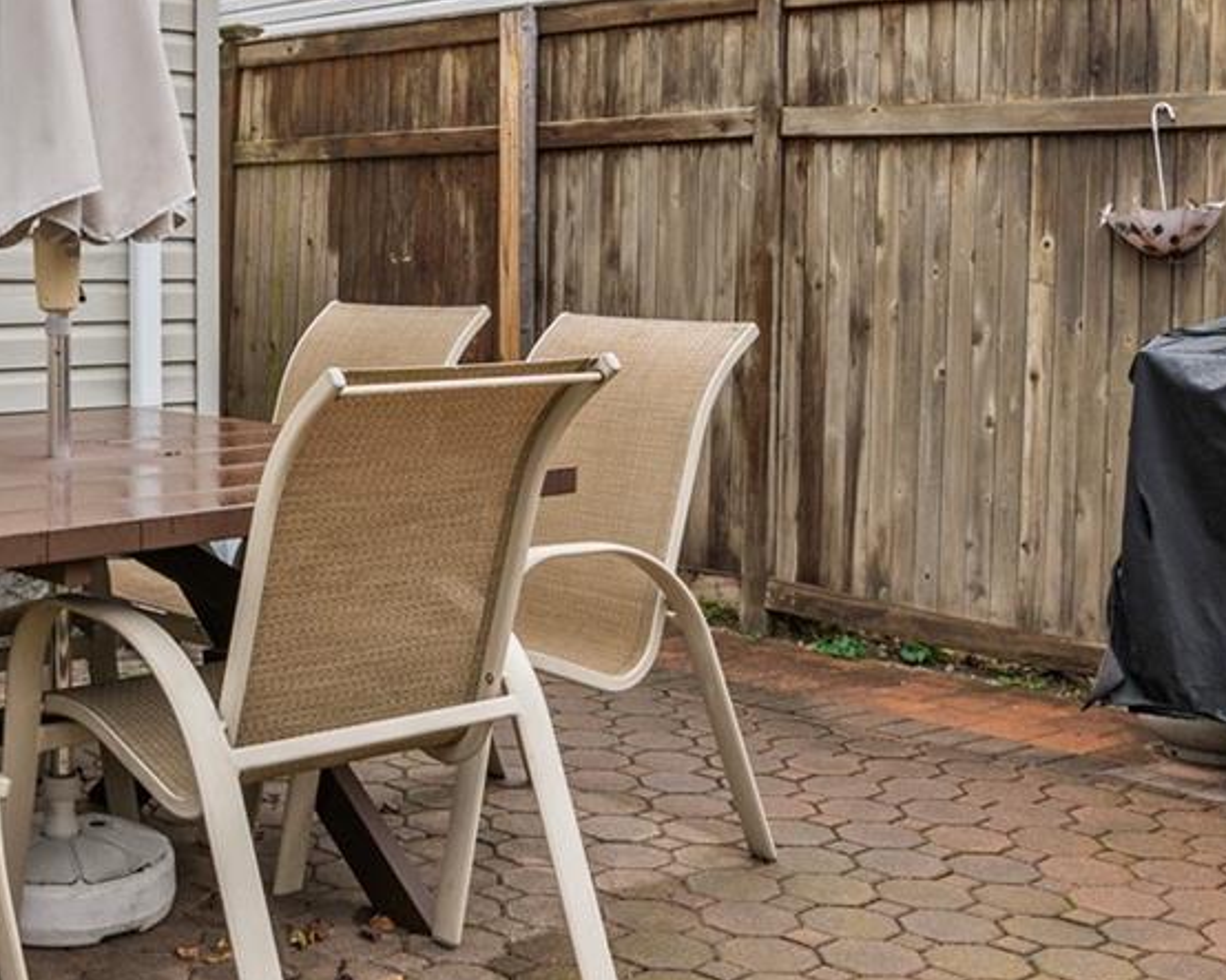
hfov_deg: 35.0
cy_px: 230
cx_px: 263
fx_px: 1886
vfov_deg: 28.6
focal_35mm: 52
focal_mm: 15
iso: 500
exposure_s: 1/40
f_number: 8
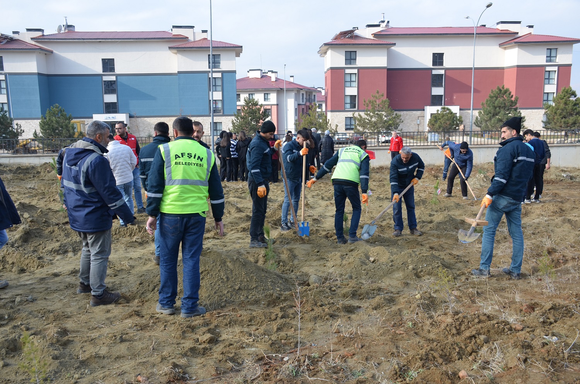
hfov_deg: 55.2
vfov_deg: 38.2
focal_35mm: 34
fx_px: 555
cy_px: 192
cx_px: 290
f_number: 7.1
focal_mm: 23
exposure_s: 1/200
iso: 200
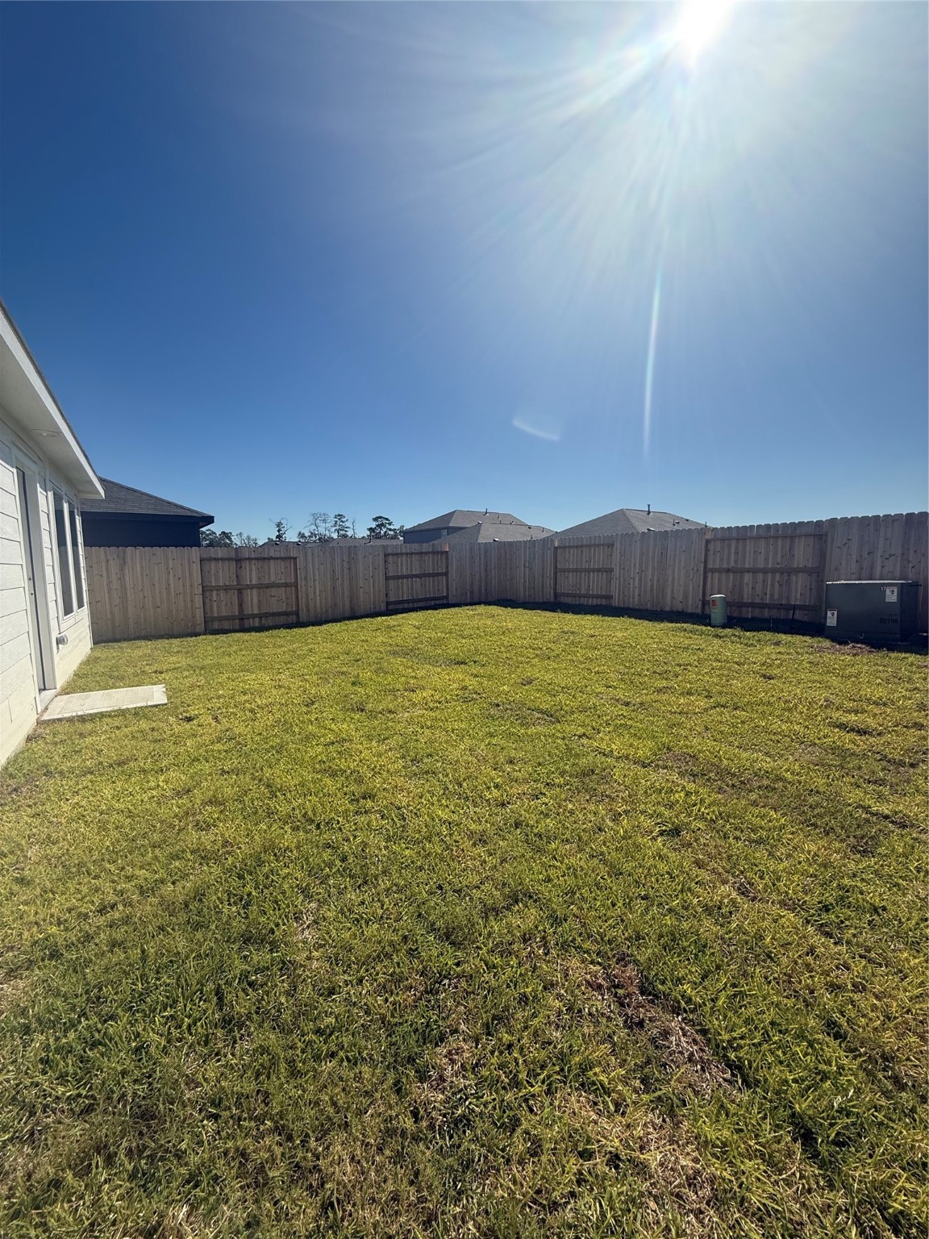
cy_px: 620
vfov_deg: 102.1
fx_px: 501
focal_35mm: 14
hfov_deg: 85.7
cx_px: 464
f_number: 2.2
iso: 50
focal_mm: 2.22
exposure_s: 1/3663
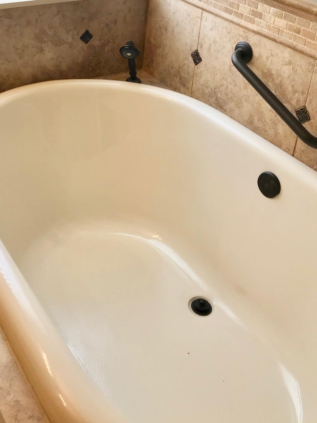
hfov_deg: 33.5
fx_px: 525
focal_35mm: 43
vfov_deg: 42.8
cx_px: 130
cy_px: 119
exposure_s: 1/60
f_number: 1.8
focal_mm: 3.99
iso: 20
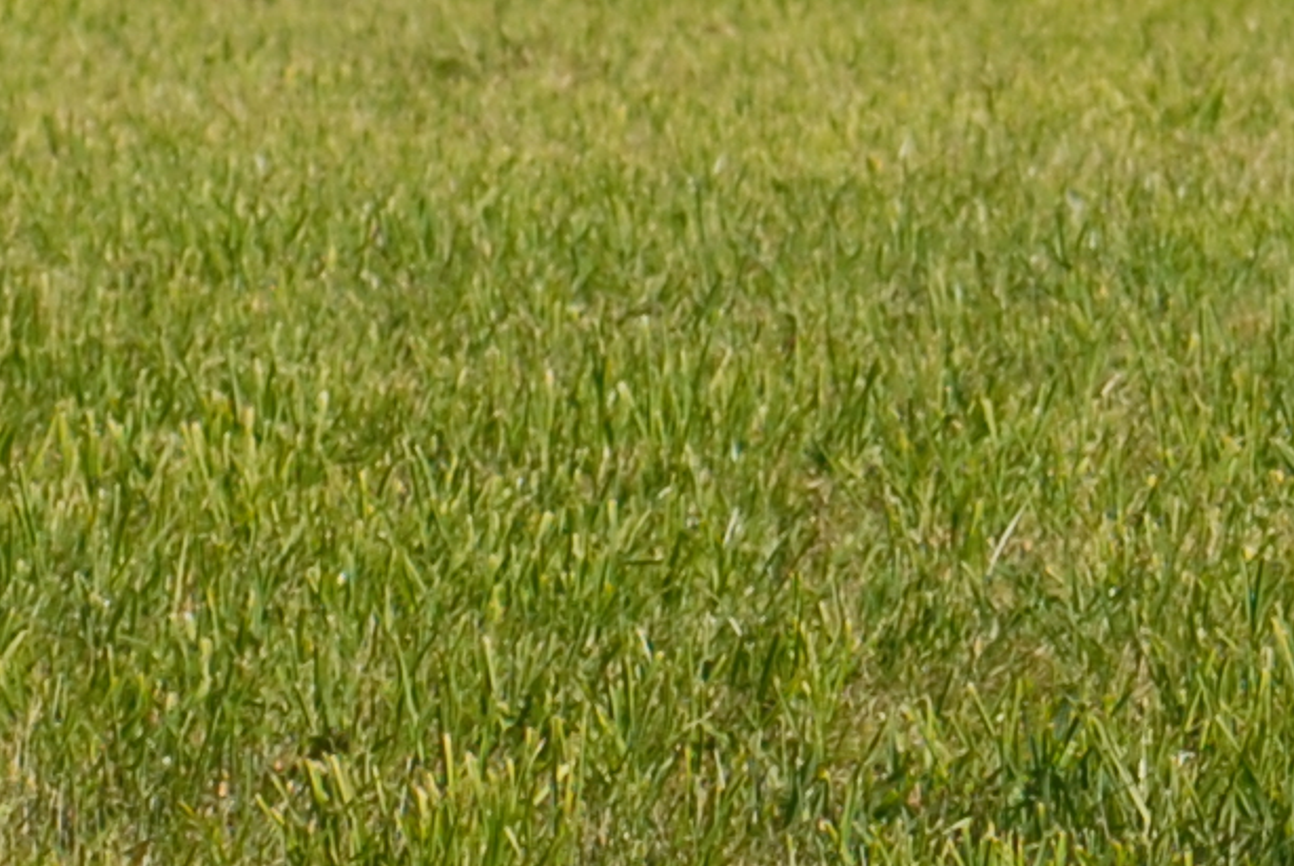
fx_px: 29257
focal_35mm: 813
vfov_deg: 1.7
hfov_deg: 2.5
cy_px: -1180
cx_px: 2934
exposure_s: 1/400
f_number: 5.6
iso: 100
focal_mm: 86
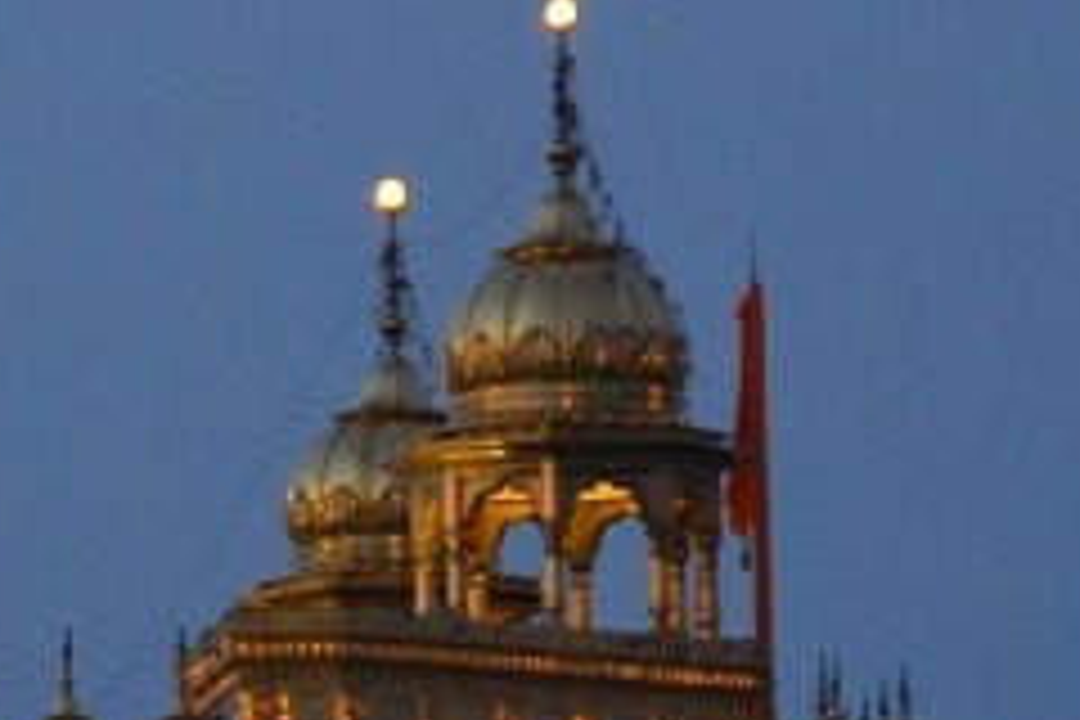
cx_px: -648
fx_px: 11891
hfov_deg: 5.1
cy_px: 1148
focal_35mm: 396
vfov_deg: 3.5
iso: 1600
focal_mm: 55
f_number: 5.6
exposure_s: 1/60
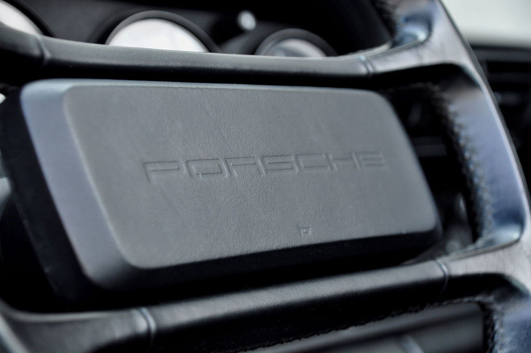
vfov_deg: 15.7
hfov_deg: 23.4
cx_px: 266
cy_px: 176
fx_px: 1282
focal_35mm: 87
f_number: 4.8
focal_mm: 58
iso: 500
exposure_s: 1/30
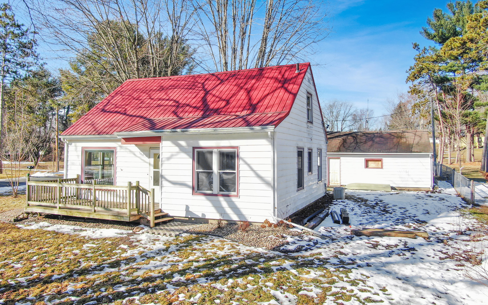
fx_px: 346
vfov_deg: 47.6
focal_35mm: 26
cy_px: 139
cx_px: 242
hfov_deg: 70.4
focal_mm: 4.39
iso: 100
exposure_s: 1/800
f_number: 2.8
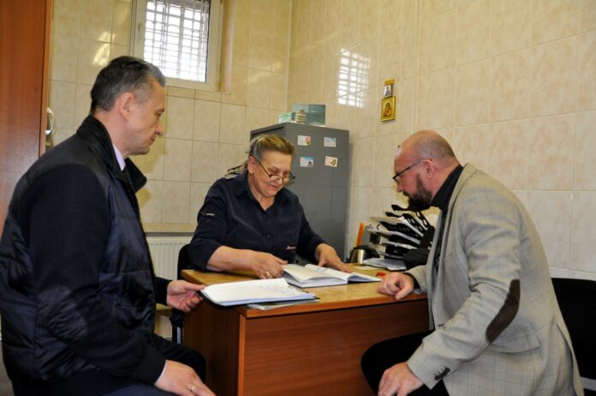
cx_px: 298
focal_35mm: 27
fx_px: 446
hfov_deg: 67.5
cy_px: 198
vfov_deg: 47.8
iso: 800
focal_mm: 18
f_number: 3.5
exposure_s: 1/100
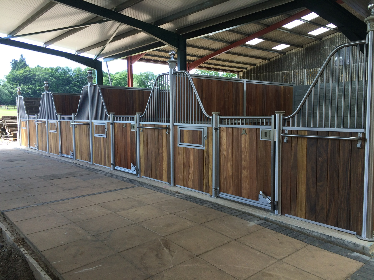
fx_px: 313
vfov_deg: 48.2
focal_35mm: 29
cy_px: 140
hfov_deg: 61.7
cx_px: 187
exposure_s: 1/285
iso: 32
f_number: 2.2
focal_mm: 4.15
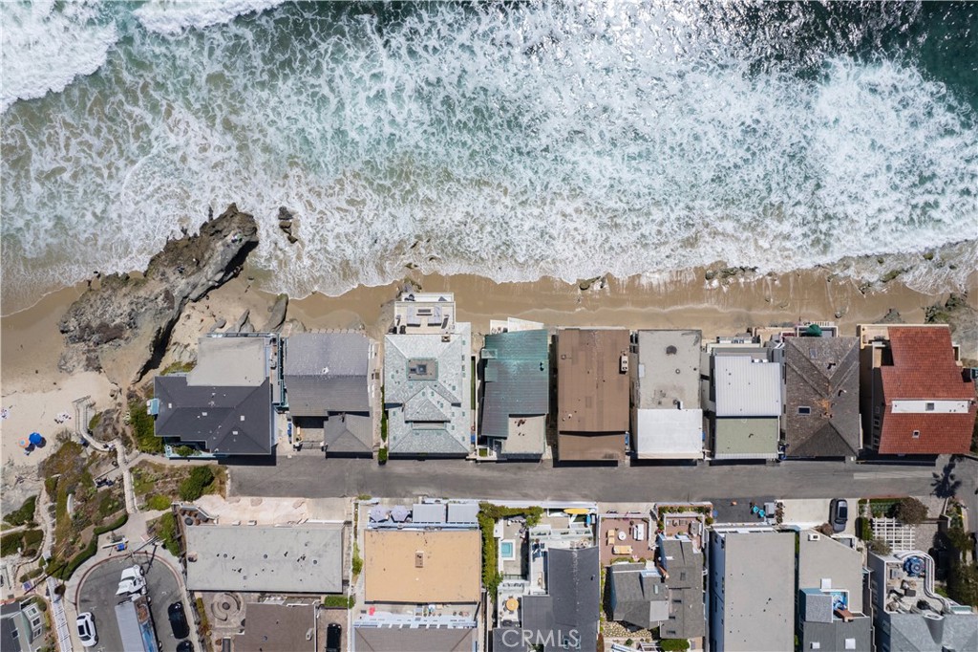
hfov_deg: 78.6
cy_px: 326
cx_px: 489
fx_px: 597
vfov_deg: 57.2
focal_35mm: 22
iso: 100
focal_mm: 8.38
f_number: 2.8
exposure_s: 1/4000
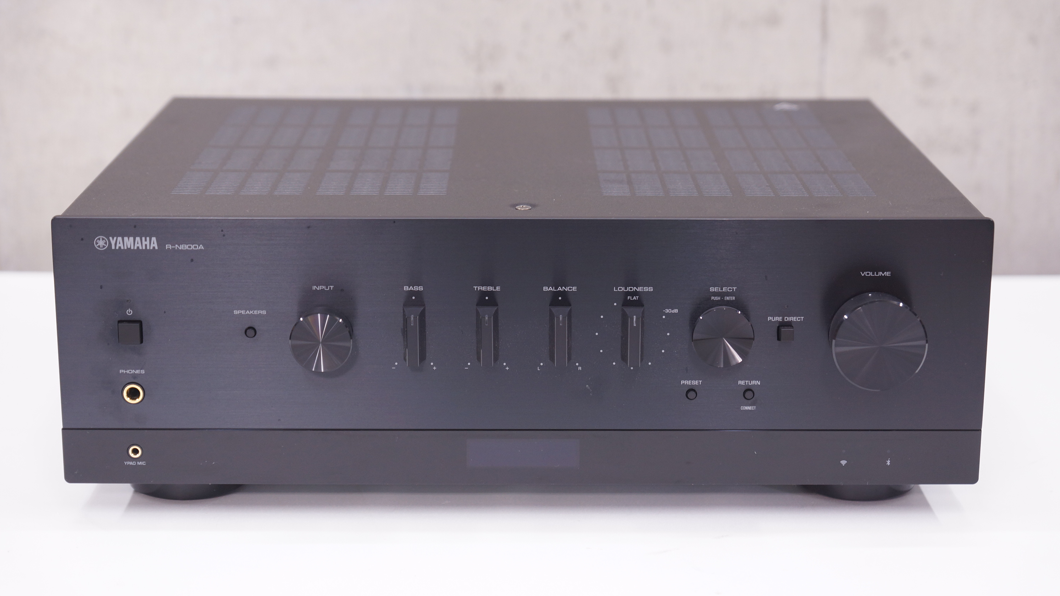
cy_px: 295
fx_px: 2220
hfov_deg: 26.9
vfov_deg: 15.3
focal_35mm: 79
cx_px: 528
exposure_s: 1/50
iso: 200
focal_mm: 50
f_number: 3.5
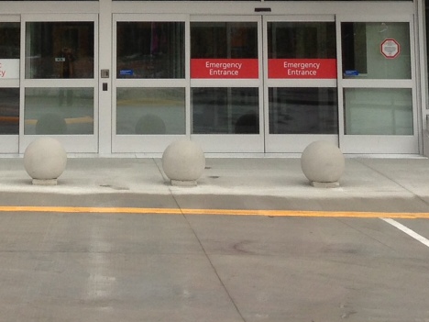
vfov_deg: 12.2
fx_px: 1425
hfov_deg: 17.0
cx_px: 88
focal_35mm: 115
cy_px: -178
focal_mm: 4.13
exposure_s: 1/471
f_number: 2.4
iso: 50
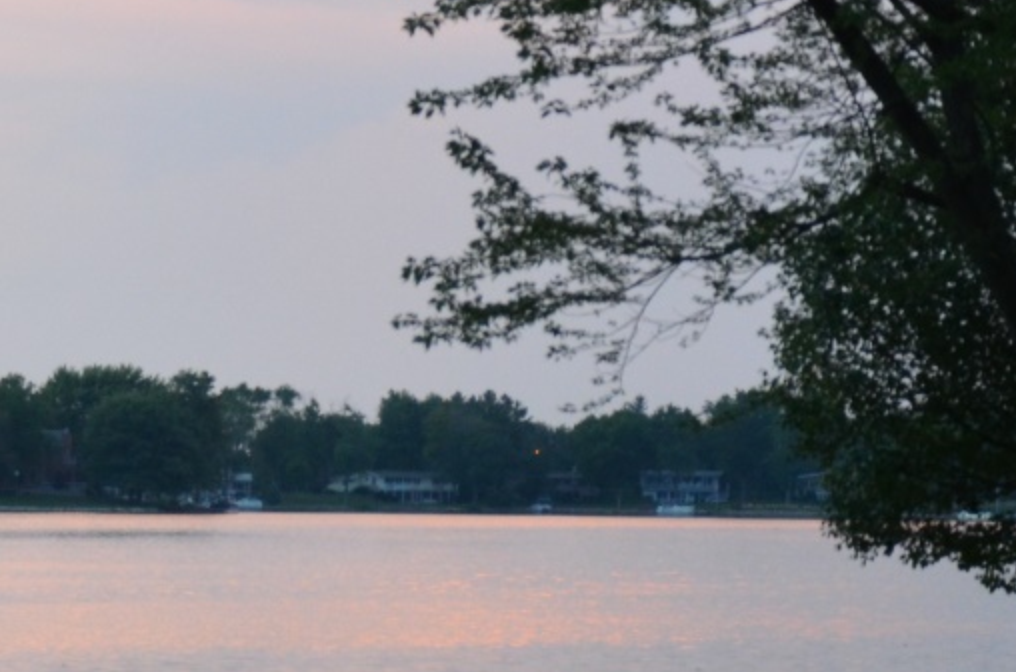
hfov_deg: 9.7
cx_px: 126
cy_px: 517
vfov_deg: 6.4
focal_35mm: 213
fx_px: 5984
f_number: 4.8
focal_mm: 45
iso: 800
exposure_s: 1/40
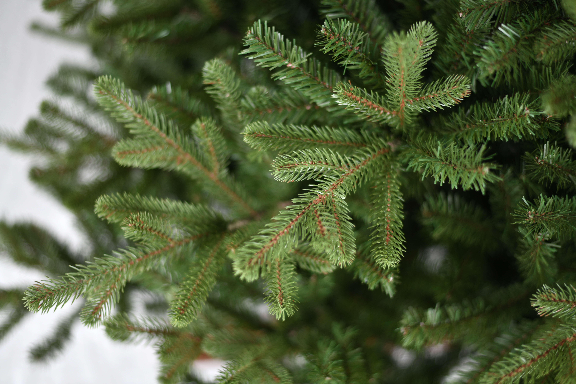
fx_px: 800
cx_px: 288
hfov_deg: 39.6
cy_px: 192
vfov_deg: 27.0
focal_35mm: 50
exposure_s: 1/50
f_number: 1.8
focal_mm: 50
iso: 125
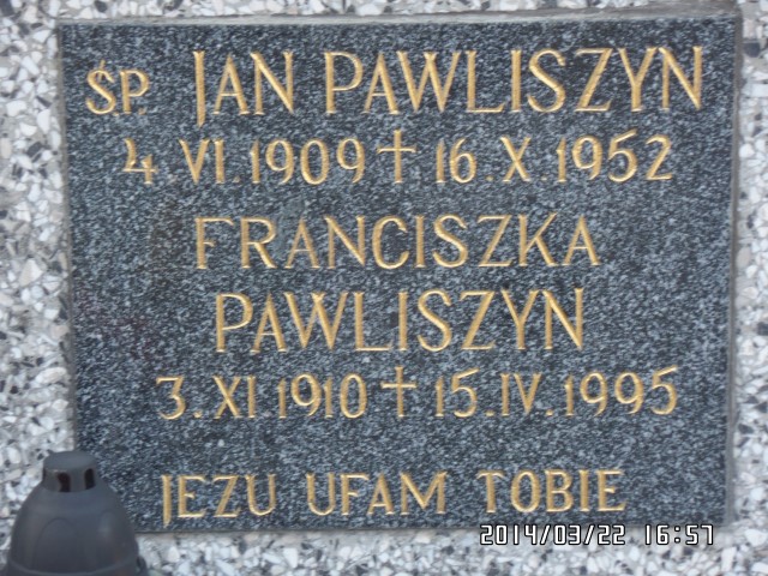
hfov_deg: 9.1
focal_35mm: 217
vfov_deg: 6.8
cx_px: 384
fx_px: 4814
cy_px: 288
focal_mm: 38.6
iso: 200
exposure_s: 1/60
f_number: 4.8
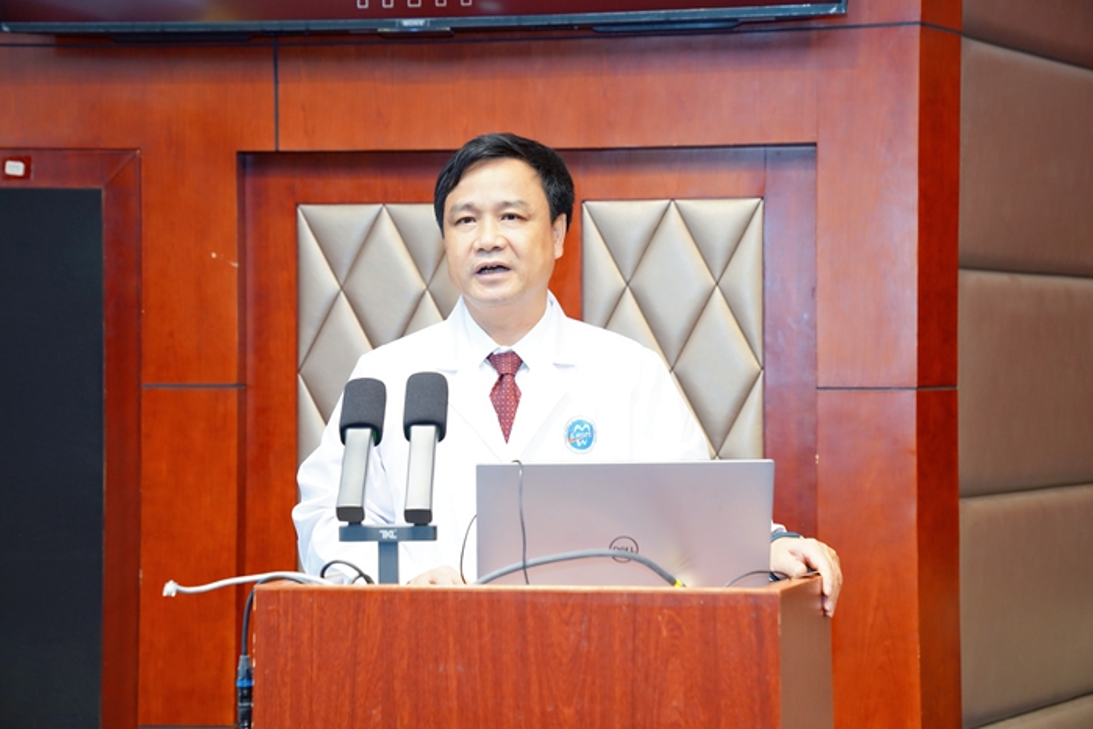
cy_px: 364
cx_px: 546
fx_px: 1974
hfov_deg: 31.0
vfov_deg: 20.9
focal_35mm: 65
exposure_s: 1/160
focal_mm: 65
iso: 1250
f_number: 4
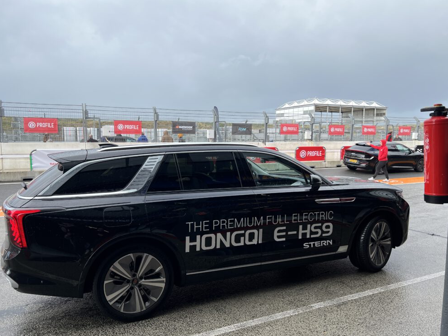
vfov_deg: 51.4
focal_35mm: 27
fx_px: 350
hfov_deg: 65.3
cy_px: 172
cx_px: 224
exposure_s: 1/1901
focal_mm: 5.7
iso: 50
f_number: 1.5
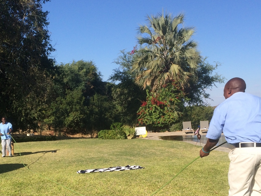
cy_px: 142
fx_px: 339
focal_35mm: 45
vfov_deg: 31.7
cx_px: 115
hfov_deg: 42.0
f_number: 2.2
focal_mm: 4.15
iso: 32
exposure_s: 1/2053
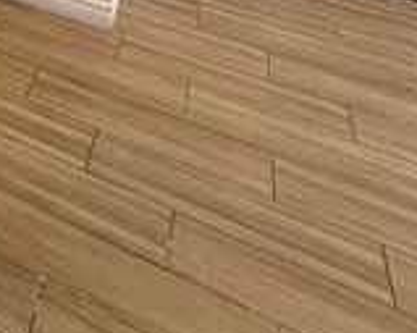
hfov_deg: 23.2
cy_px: -197
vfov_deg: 21.8
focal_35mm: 55
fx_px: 678
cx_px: -286
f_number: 2.2
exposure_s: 1/60
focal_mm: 2.22
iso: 250
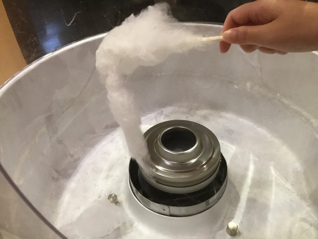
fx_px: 285
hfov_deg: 58.4
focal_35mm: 31
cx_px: 159
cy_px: 120
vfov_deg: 45.4
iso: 100
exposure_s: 1/30
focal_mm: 3.3
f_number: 2.4
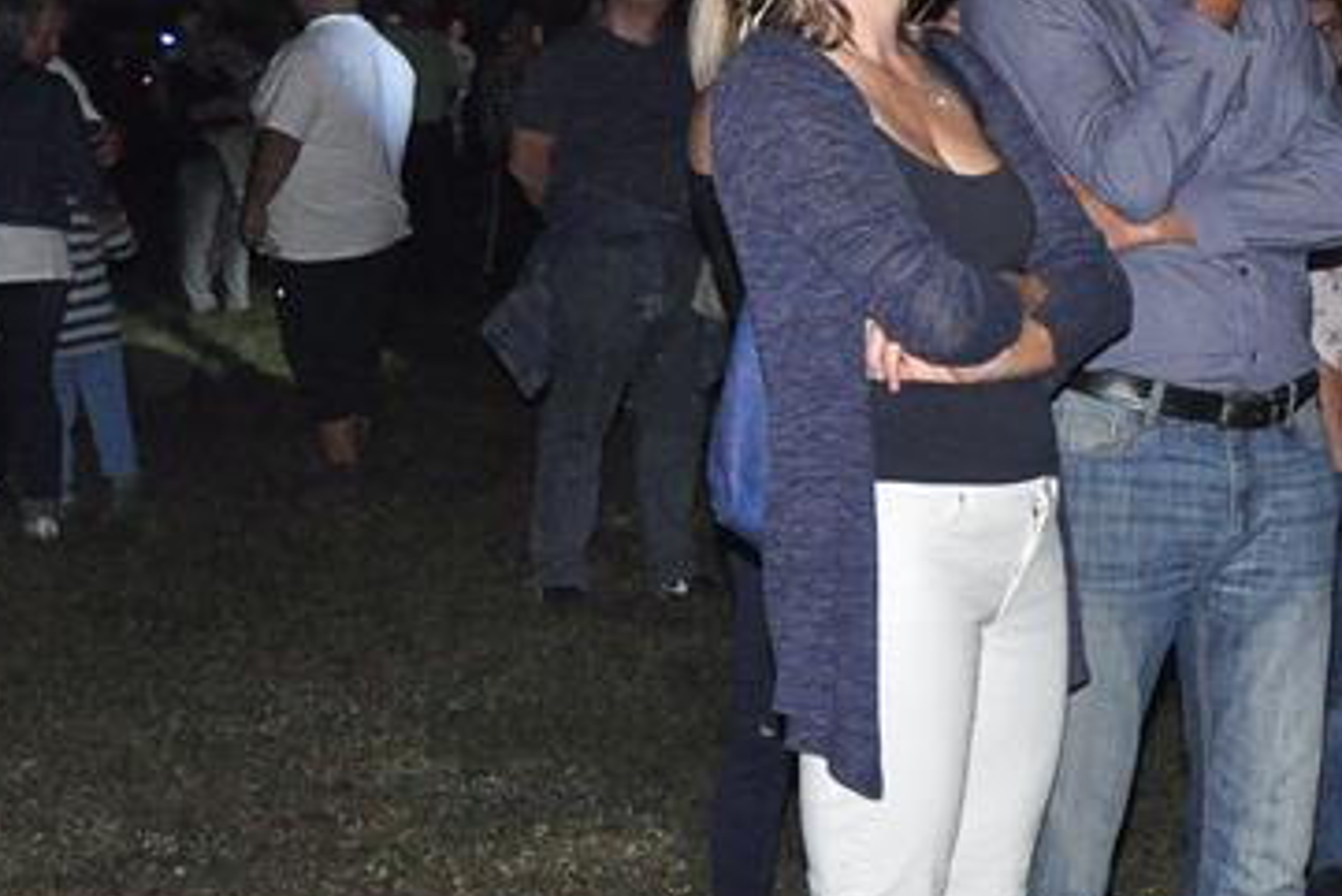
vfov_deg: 14.4
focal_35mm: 95
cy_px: 511
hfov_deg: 20.6
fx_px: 3549
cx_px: 1409
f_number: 5.6
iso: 3200
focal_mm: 27
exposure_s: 1/60
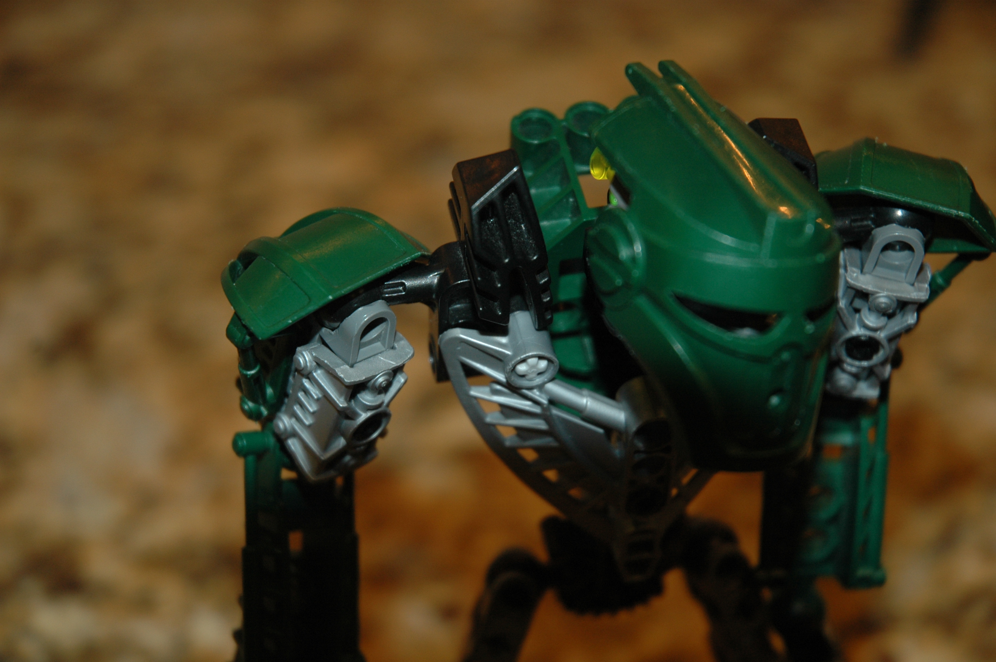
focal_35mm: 105
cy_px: 331
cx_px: 498
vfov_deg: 13.0
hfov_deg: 19.5
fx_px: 2902
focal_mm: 70
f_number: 4.5
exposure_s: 1/60
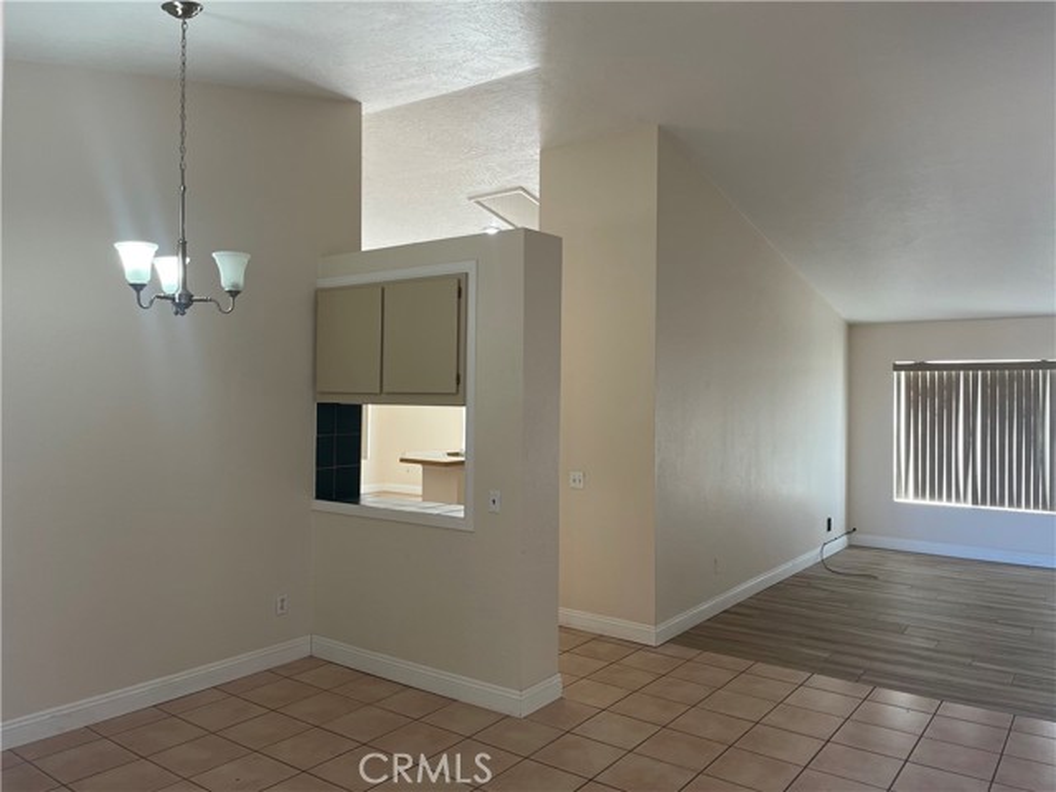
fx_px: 793
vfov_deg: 53.1
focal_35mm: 26
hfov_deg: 67.3
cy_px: 396
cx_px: 528
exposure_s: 1/60
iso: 80
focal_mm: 4.2
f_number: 1.6
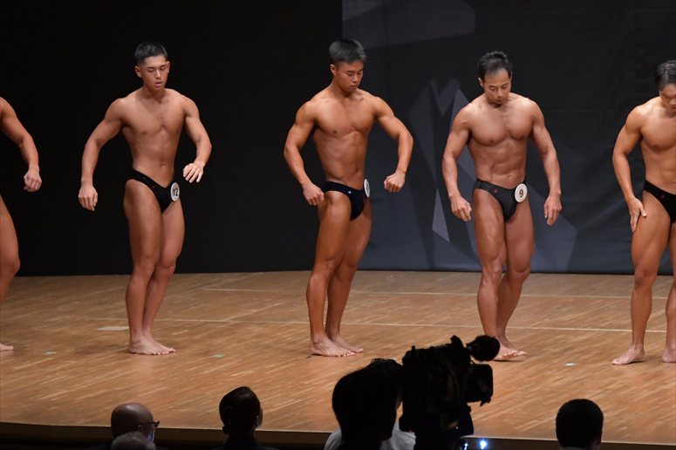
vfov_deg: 6.1
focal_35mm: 225
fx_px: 4223
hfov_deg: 9.2
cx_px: 338
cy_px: 225
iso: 6400
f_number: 5.6
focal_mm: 150
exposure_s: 1/400
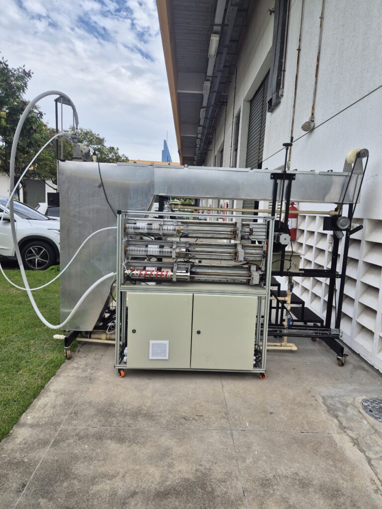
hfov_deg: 58.9
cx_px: 191
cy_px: 254
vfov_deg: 73.9
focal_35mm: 23
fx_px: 338
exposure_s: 1/1284
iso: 25
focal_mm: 5.4
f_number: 1.8
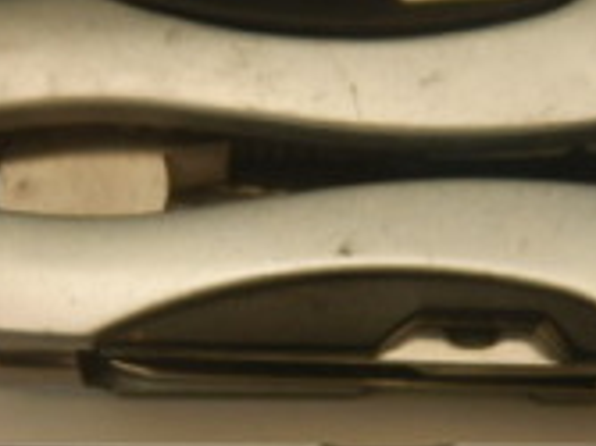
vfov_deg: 19.3
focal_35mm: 72
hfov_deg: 27.0
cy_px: 523
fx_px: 1239
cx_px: 278
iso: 125
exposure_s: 1/400
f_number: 2.8
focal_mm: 4.3
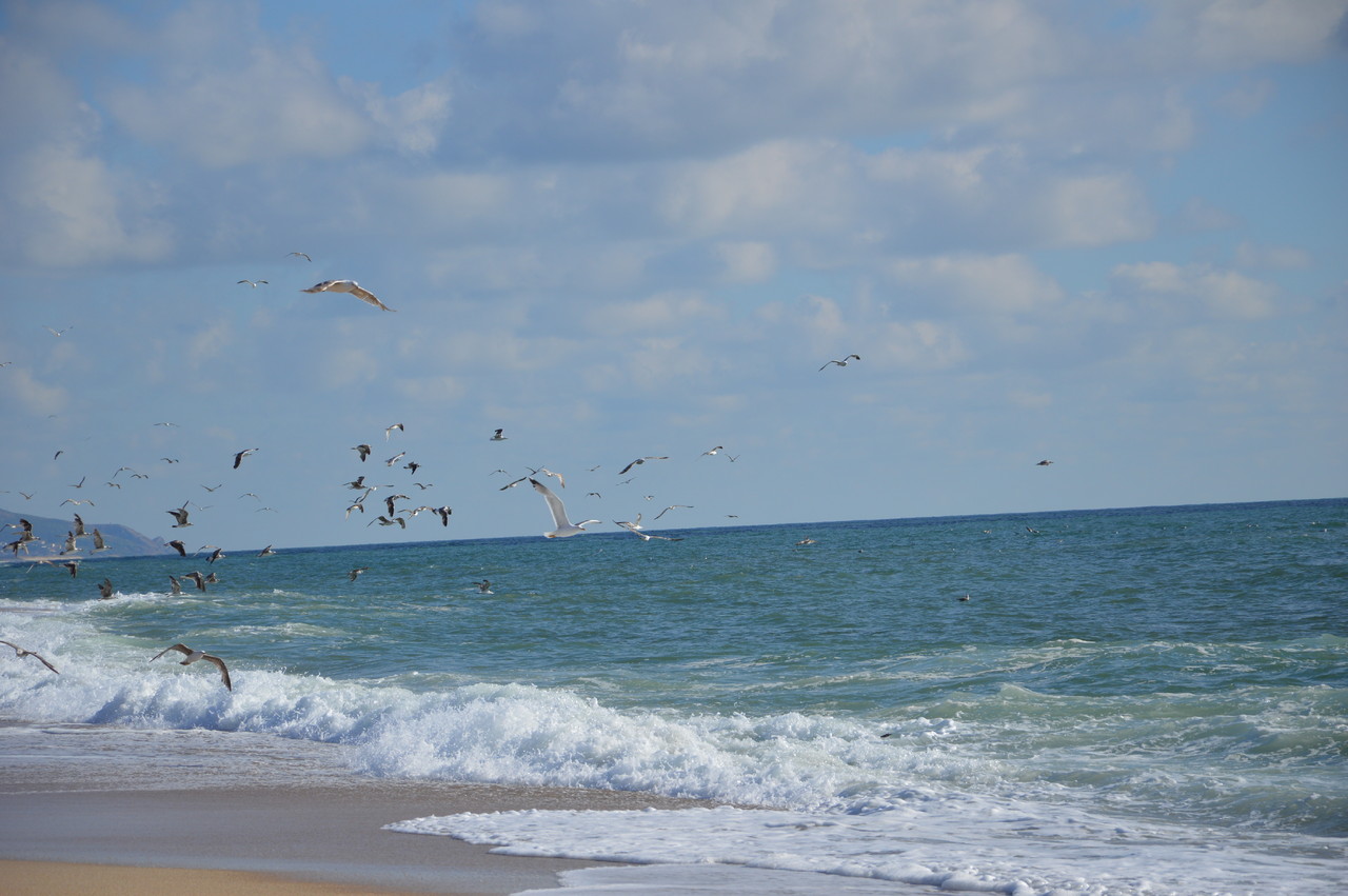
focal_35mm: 158
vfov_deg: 8.7
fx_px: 5892
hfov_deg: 13.1
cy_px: 448
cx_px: 674
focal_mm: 105
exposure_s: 1/640
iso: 100
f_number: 6.3
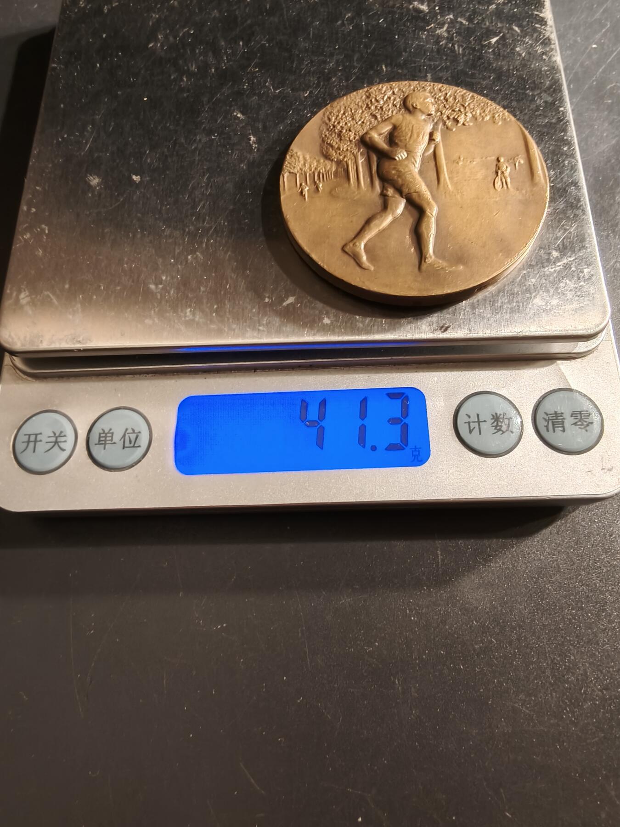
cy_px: 414
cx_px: 310
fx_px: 549
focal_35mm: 23
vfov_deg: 73.9
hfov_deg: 58.9
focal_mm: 2.32
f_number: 2
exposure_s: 1/50
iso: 250
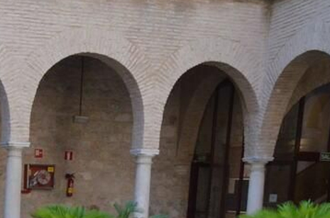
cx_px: -172
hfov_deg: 19.1
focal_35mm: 93
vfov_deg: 13.4
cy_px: 369
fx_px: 851
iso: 800
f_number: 7.1
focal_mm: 18
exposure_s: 1/200
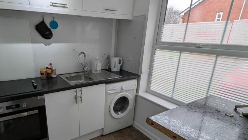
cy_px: 82
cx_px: 93
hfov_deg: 84.9
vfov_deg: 55.6
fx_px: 132
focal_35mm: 20
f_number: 1.95
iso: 38
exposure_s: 1/61.2
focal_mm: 2.23
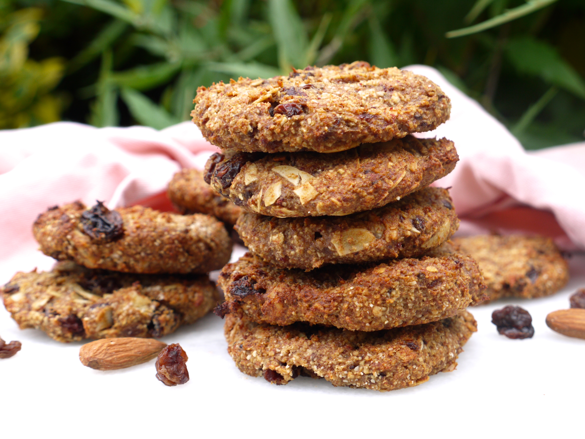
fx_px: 1183
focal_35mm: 70
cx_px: 292
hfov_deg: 27.8
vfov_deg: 21.0
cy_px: 220
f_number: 6.3
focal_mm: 35
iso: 100
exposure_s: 1/100
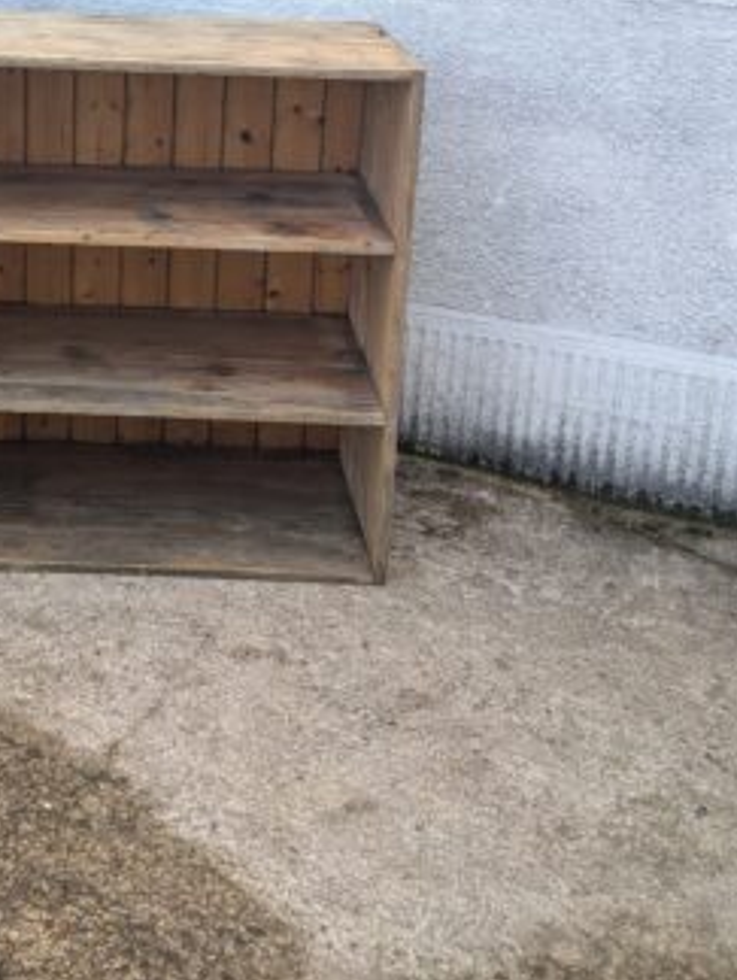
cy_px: 173
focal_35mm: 47
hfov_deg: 29.8
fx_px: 1332
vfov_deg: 38.6
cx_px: 89
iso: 72
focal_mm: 5.43
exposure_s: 1/279
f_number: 1.89
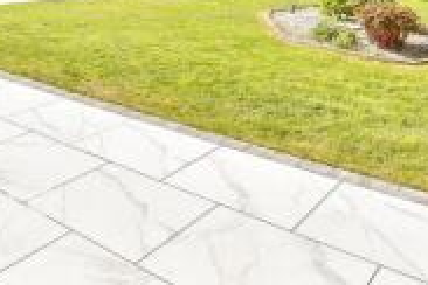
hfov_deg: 49.4
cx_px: 248
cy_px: -55
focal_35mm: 39
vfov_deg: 29.5
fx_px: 464
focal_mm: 10
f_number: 8
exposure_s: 1/320
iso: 160
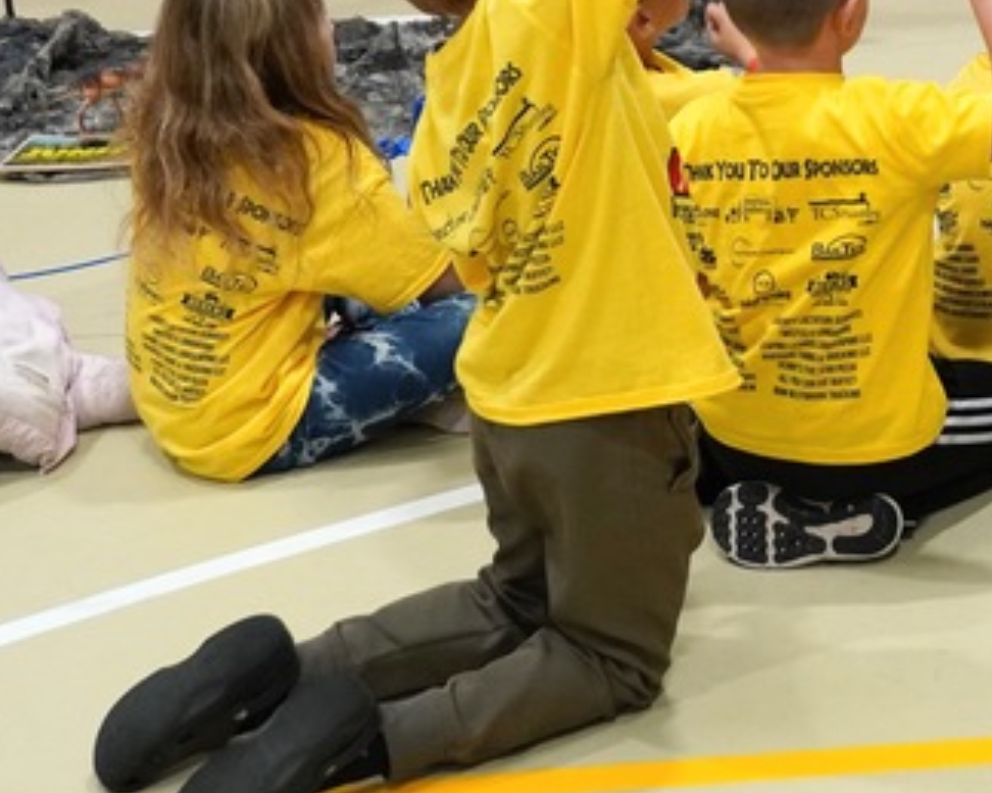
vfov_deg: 14.5
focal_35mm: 102
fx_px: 3008
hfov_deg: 17.9
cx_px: 1154
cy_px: -176
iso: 1600
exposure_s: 1/200
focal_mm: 23
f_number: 2.8
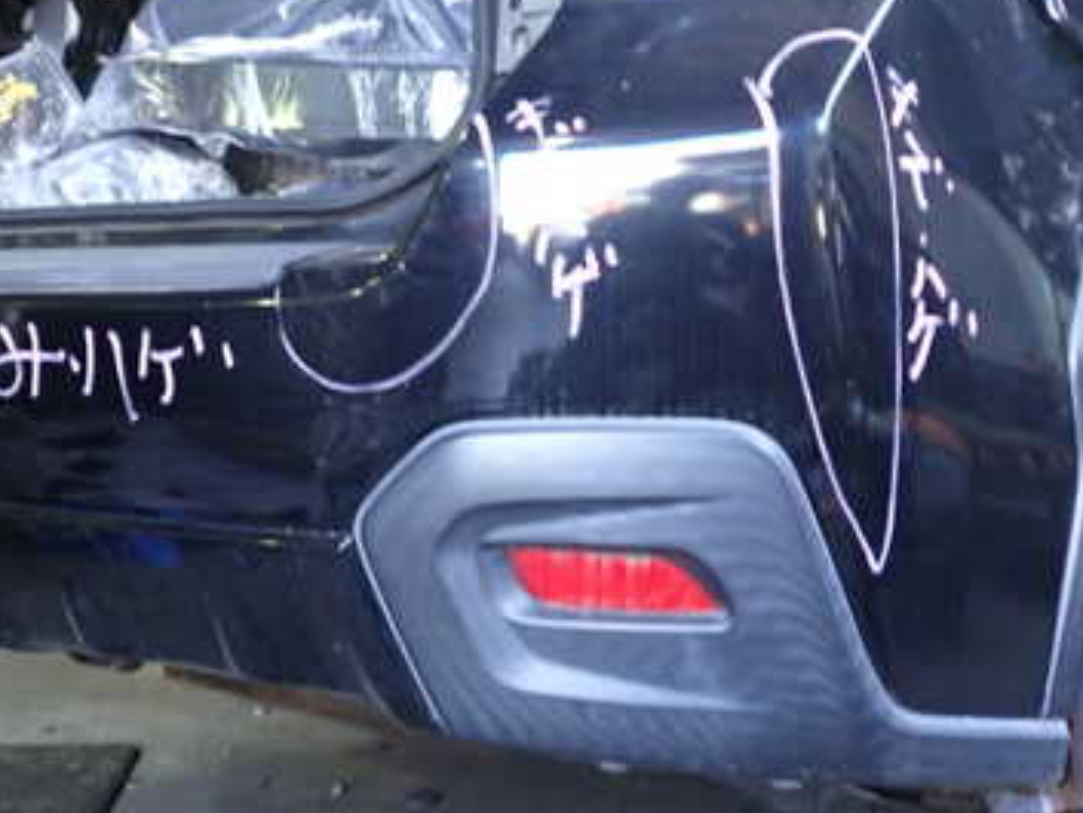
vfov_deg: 28.5
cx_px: 319
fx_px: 1596
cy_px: 301
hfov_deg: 36.9
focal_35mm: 51
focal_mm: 5.4
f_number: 2.3
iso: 320
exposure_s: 1/30
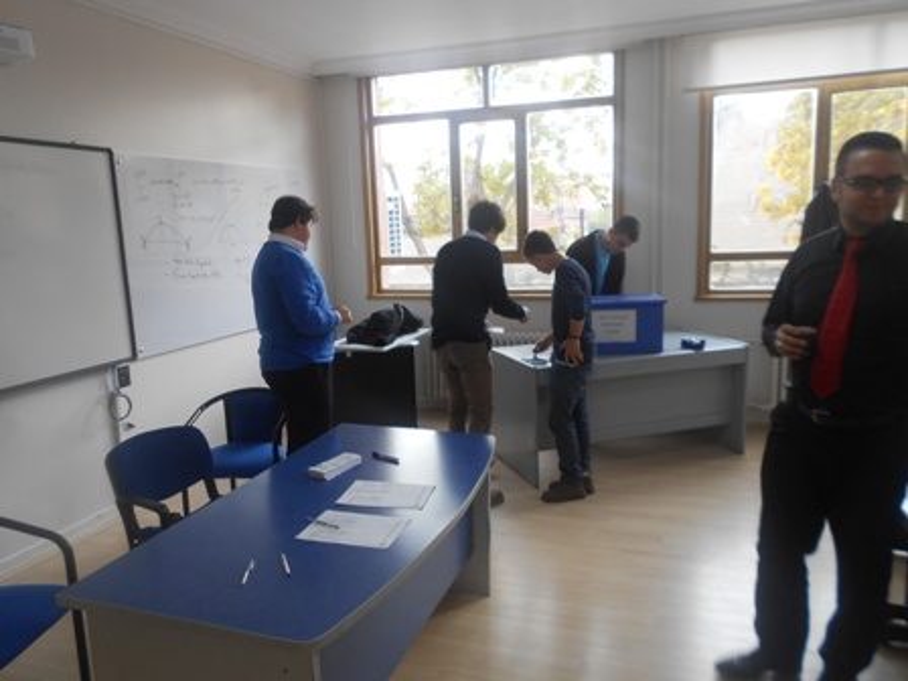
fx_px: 682
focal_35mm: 26
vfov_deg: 53.1
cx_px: 454
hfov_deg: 67.3
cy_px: 340
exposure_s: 1/30
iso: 80
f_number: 3.2
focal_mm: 4.6
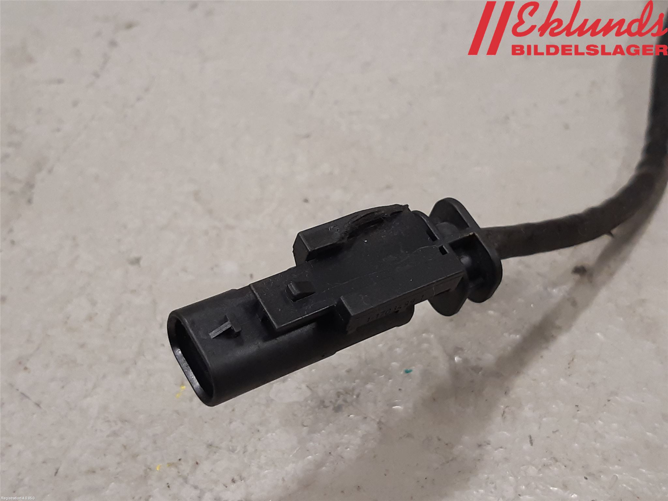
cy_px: 250
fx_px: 502
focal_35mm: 26
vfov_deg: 53.1
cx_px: 334
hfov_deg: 67.3
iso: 125
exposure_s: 1/50
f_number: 1.7
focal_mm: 3.93
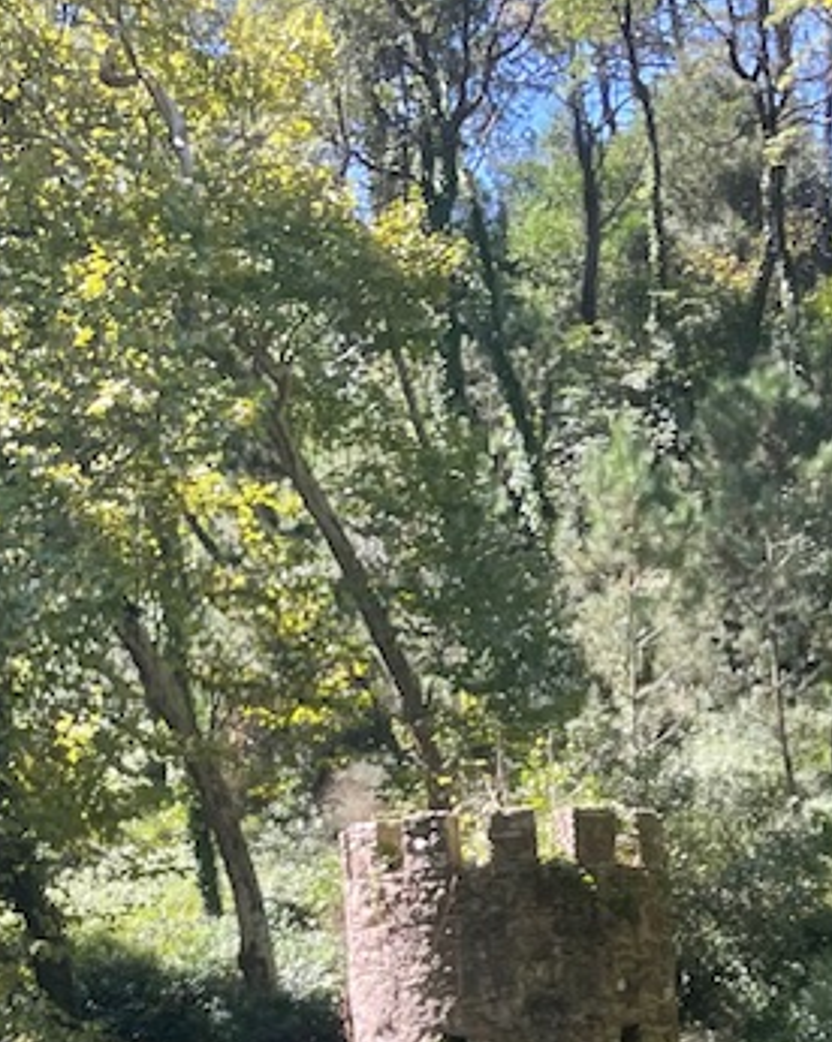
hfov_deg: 16.2
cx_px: 726
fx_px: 2898
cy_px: 1786
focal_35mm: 94
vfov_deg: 17.3
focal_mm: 4.2
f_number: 1.6
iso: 32
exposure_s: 1/364
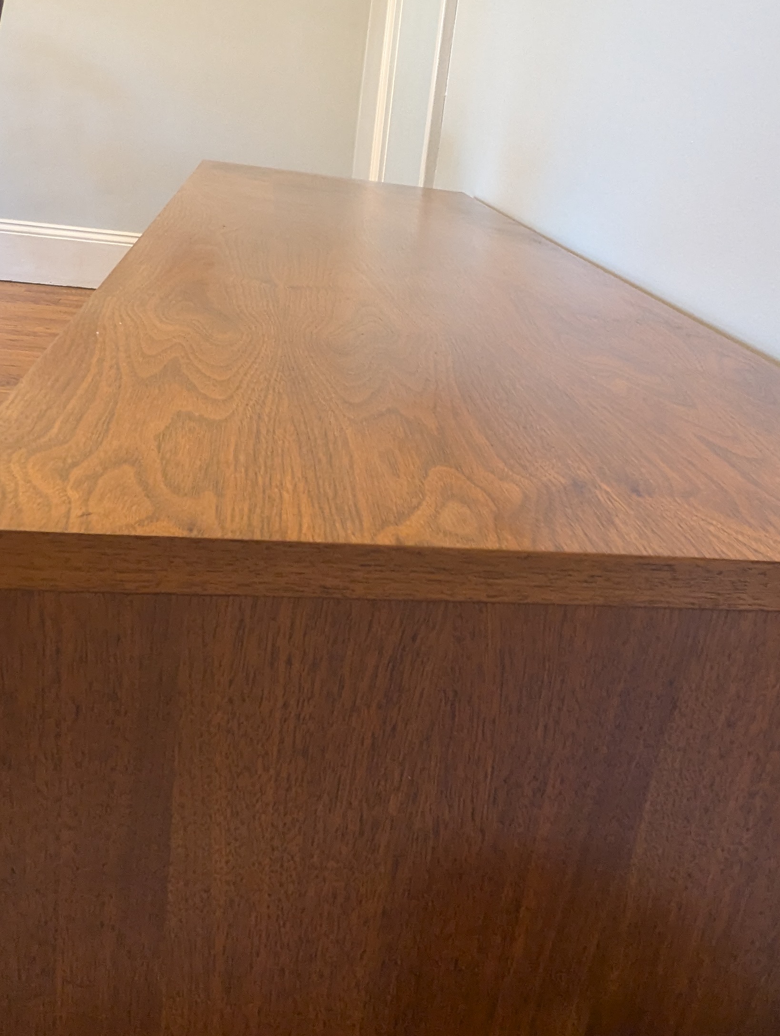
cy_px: 450
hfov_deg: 46.7
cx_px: 457
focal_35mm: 30
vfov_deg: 59.7
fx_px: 899
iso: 311
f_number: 2.2
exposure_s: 1/40
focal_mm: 2.35
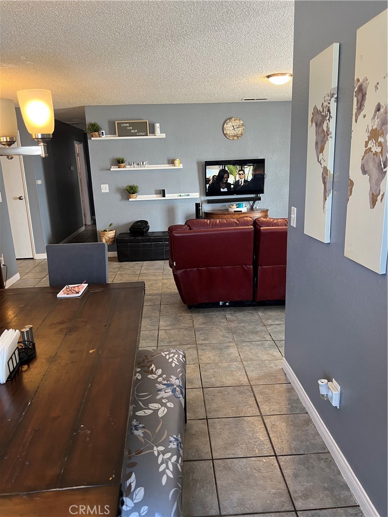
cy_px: 258
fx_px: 389
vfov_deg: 67.3
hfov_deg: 53.1
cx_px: 194
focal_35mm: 26
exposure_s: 1/60
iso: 125
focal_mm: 5.7
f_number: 1.5
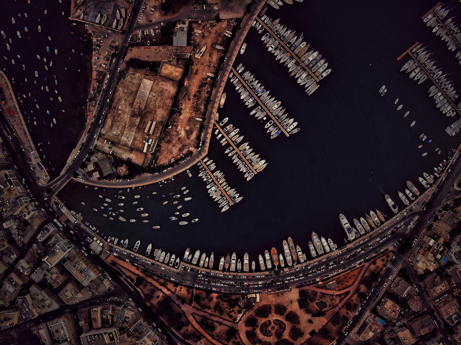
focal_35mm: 24
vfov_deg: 56.8
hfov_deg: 71.6
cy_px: 172
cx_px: 230
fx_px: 320
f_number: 2.8
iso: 100
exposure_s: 1/60
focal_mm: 4.5
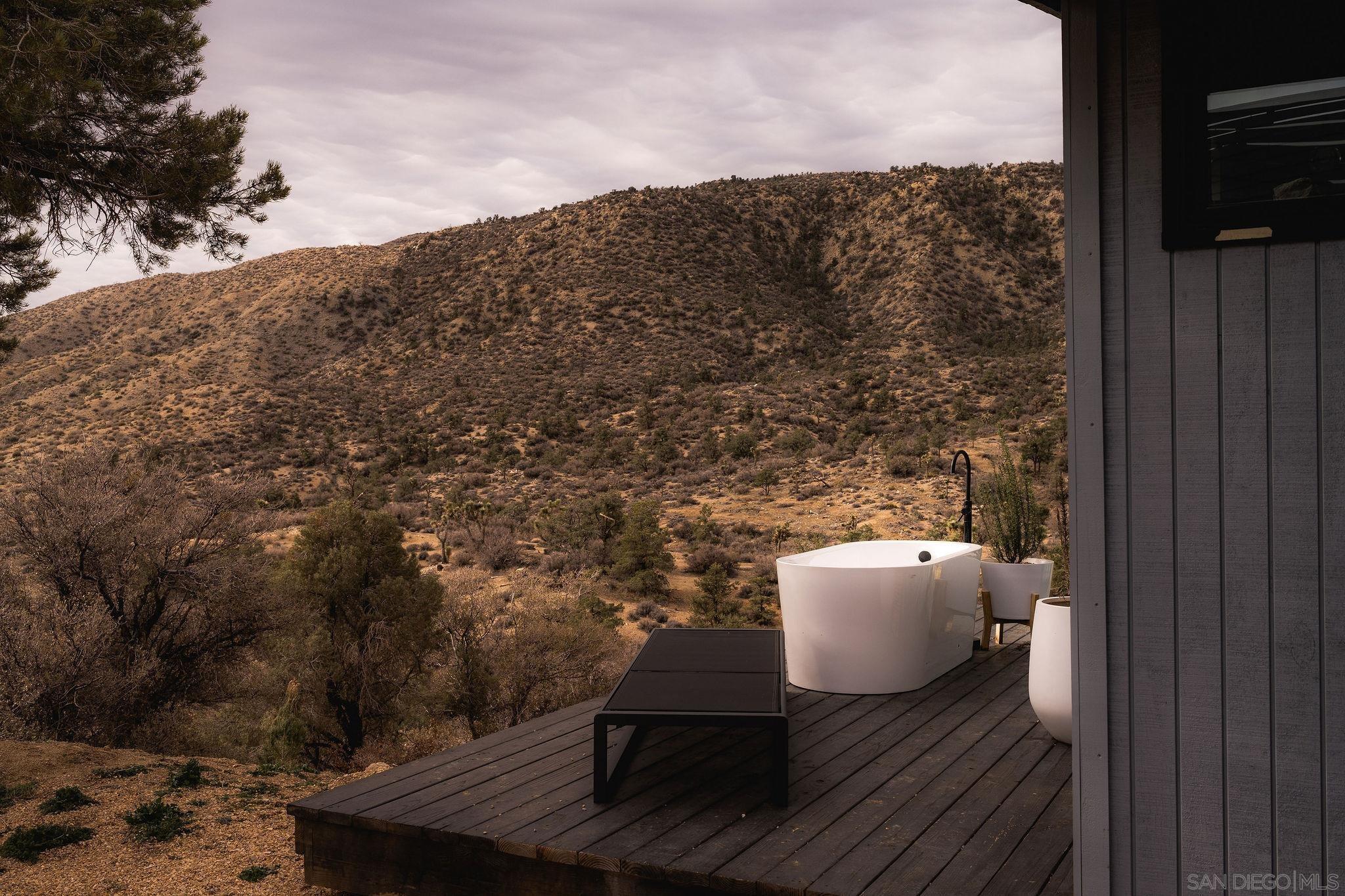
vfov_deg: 37.8
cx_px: 672
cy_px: 448
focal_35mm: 35
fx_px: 1307
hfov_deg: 54.4
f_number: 8
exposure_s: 1/200
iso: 100
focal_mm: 35
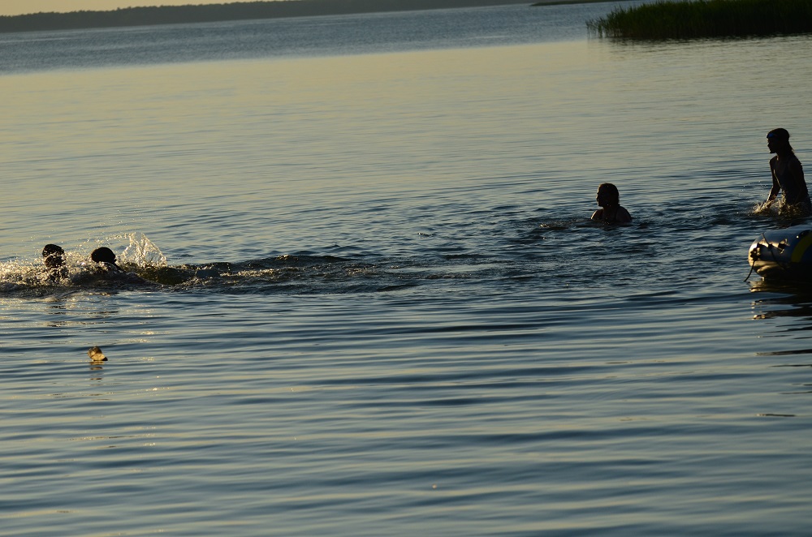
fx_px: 3443
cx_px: 406
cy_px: 268
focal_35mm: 153
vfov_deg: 8.9
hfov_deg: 13.4
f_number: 4.5
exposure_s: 1/8000
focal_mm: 102
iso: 320
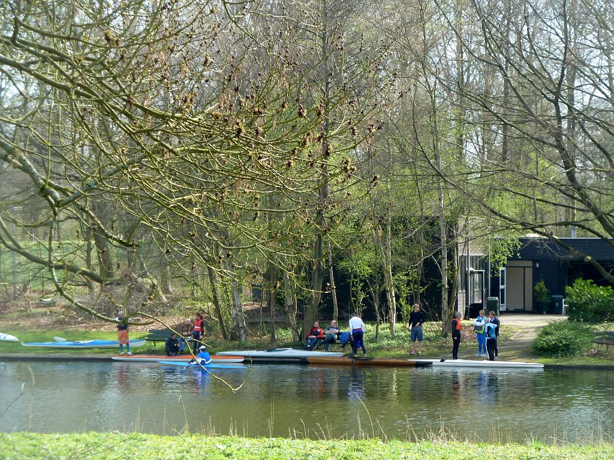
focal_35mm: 137
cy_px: 230
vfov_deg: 10.8
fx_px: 2430
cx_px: 307
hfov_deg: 14.4
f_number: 4.5
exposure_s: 1/60
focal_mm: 22.5
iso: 80
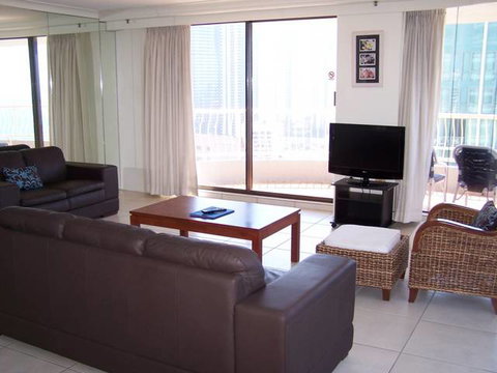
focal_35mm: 38
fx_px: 546
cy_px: 186
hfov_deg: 49.0
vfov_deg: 37.7
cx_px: 248
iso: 80
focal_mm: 6.3
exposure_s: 1/80
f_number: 2.8
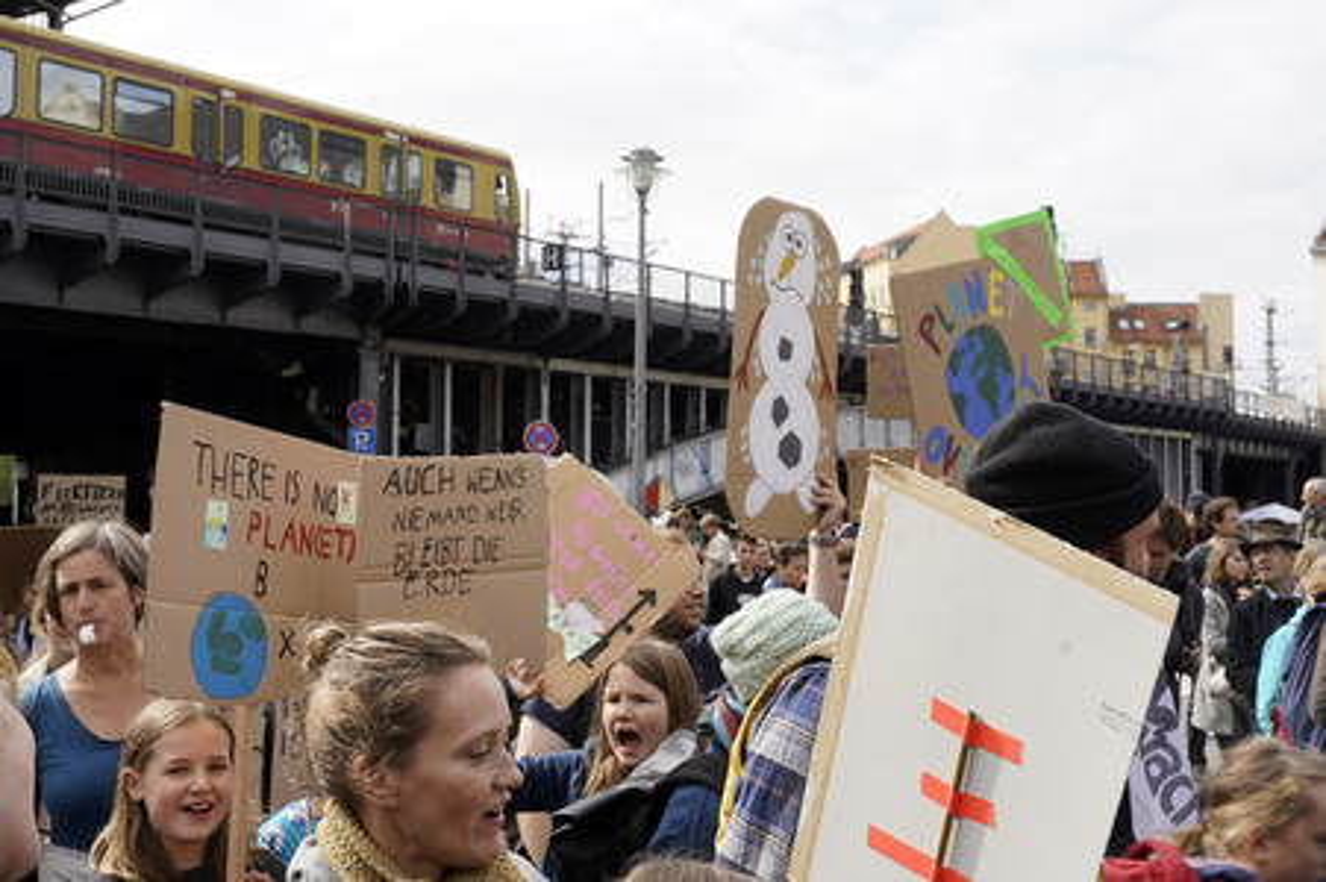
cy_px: 441
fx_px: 1583
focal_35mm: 43
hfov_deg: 45.5
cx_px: 663
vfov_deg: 31.1
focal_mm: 43
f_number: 11
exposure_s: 1/100
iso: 160
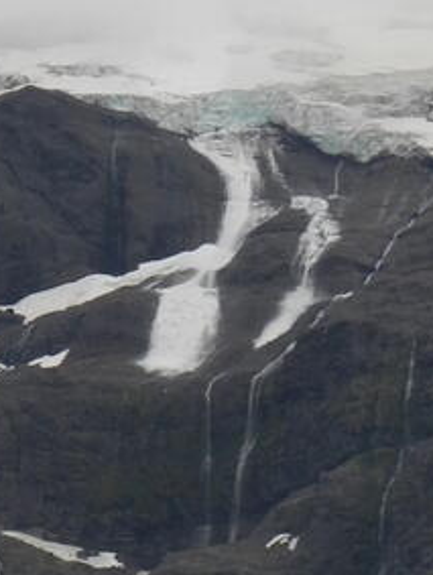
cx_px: 167
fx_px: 7155
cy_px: 465
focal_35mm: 430
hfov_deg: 3.5
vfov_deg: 4.6
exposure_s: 1/500
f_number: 4.5
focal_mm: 25.4
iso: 100
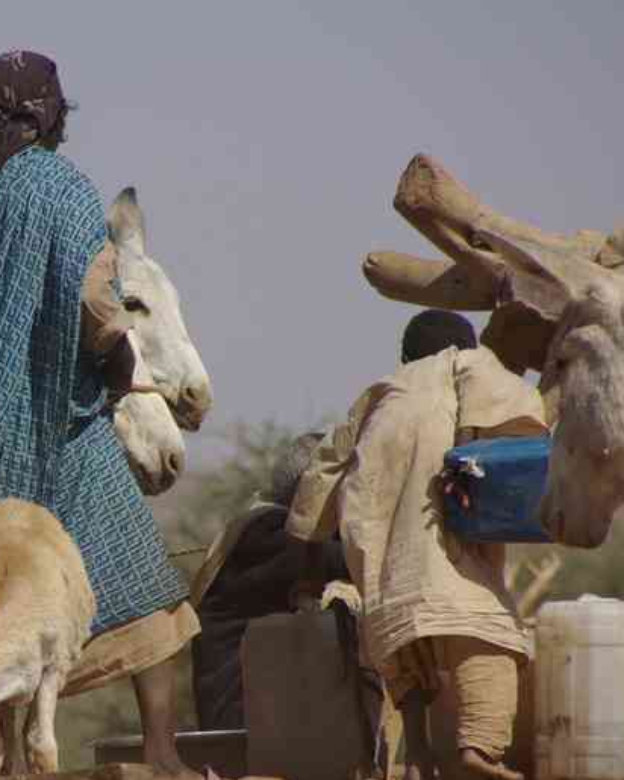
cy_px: 418
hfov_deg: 2.3
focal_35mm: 684
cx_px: 15
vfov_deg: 2.8
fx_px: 15790
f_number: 8
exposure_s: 1/350
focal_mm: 250
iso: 100
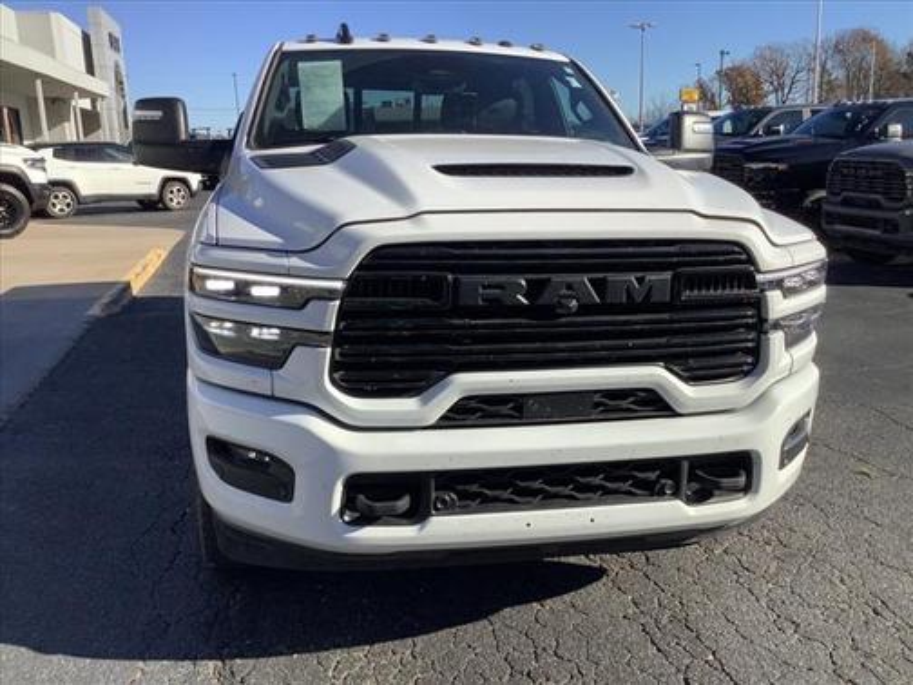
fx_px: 818
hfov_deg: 58.4
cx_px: 456
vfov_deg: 45.4
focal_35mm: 31
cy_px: 342
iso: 25
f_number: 2.4
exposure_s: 1/1538
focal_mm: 3.3
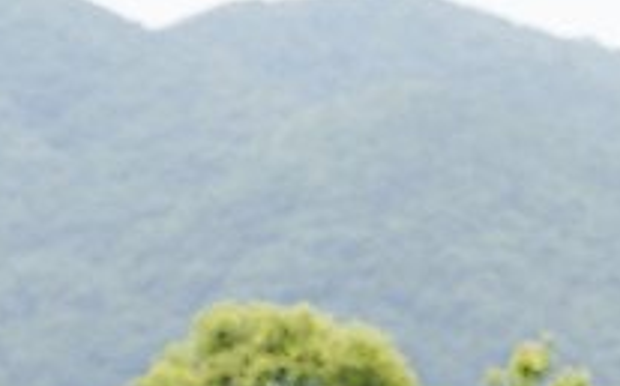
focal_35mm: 354
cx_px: 487
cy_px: 592
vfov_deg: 3.7
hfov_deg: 5.9
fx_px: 5977
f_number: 2.8
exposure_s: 1/1600
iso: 100
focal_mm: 120
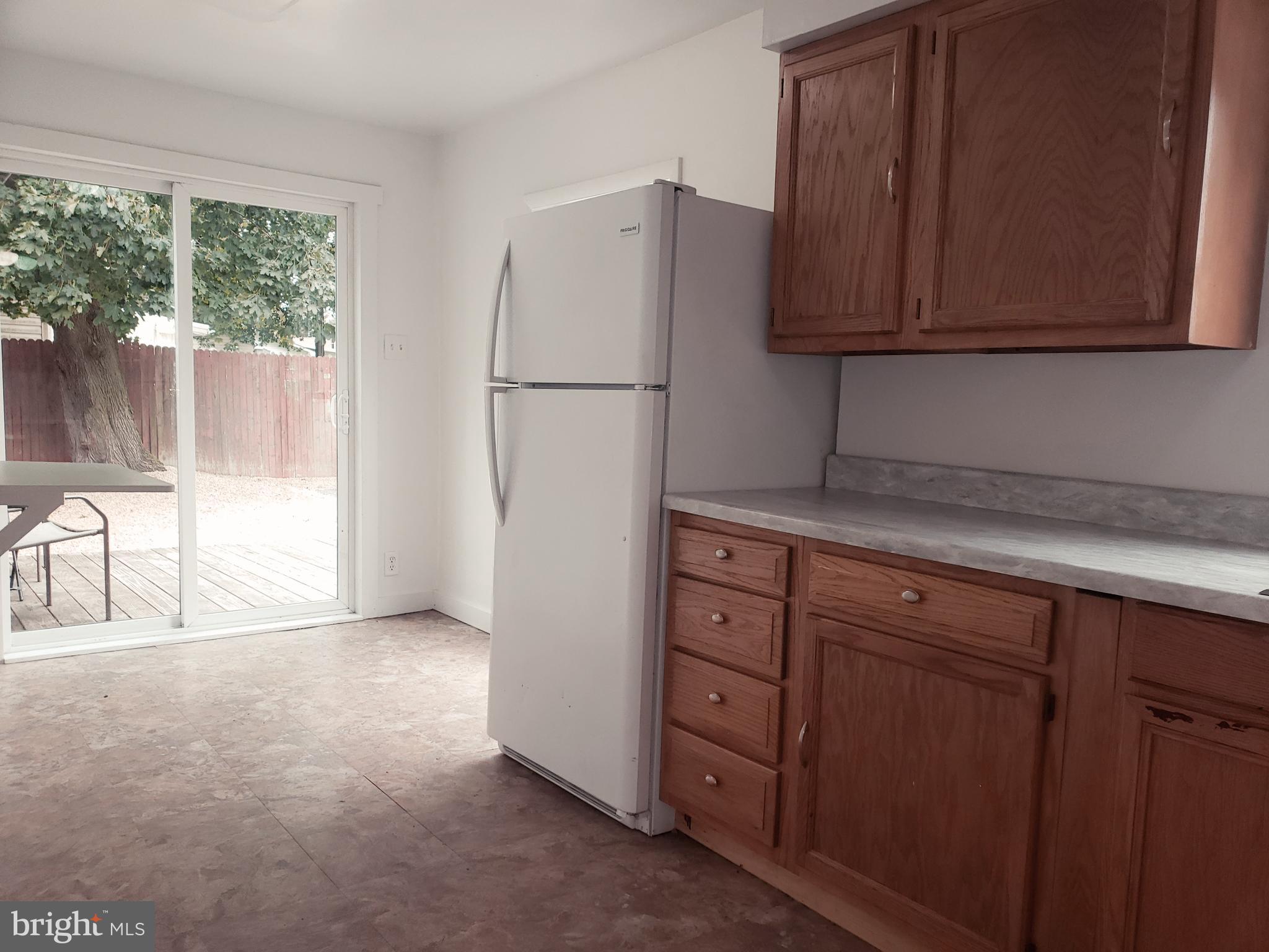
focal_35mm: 26
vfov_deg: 53.1
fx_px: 953
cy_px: 476
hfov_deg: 67.3
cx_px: 634
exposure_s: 1/60
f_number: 2.4
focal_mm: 4.3
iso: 100
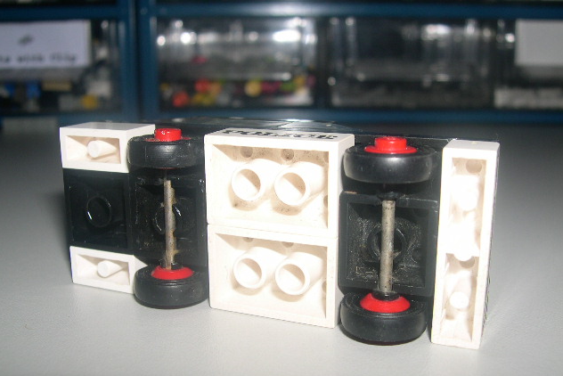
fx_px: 626
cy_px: 200
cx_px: 283
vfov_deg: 33.4
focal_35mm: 40
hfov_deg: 48.4
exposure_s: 1/60
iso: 100
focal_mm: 8
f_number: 7.6
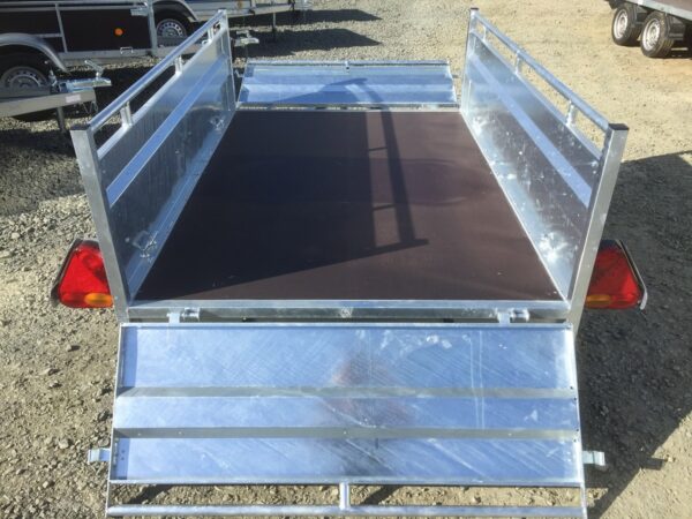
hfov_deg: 61.7
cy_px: 260
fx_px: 580
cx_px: 346
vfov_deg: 48.2
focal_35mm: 29
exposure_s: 1/1163
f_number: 2.2
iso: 32
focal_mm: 4.15
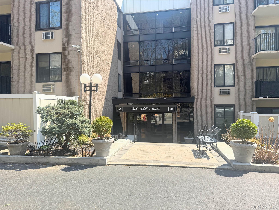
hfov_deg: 71.6
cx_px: 140
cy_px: 105
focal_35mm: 24
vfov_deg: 56.8
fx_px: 193
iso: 80
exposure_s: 1/1869
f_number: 1.78
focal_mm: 6.76
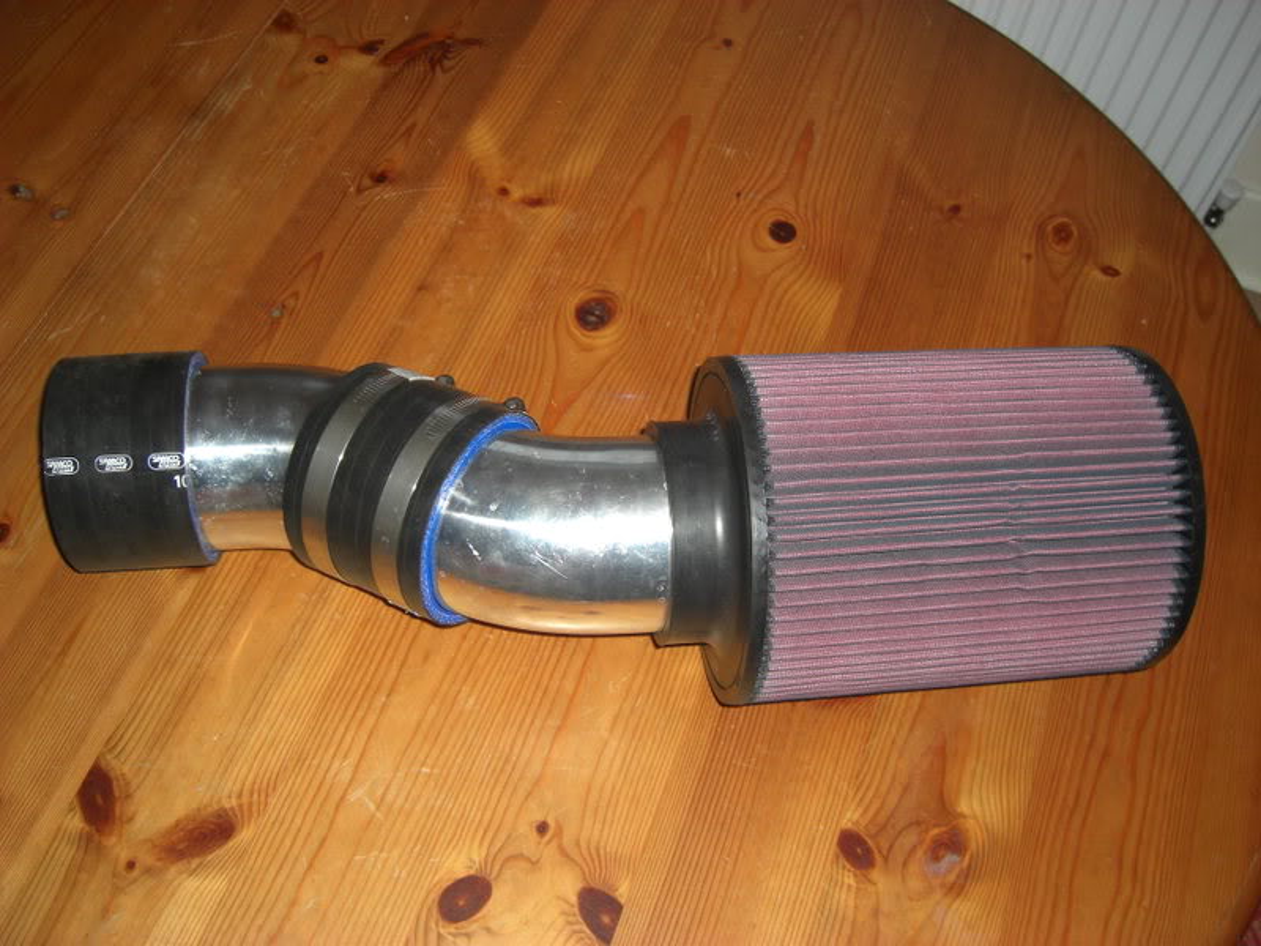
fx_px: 1384
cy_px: 473
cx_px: 630
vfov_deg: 37.7
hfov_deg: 49.0
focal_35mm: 38
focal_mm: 7.9
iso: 100
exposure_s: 1/60
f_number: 2.8
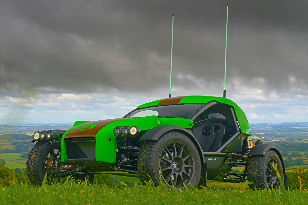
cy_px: 102
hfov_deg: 36.2
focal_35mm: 55
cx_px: 154
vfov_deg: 24.6
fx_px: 471
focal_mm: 55
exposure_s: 1/200
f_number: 13
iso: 1000
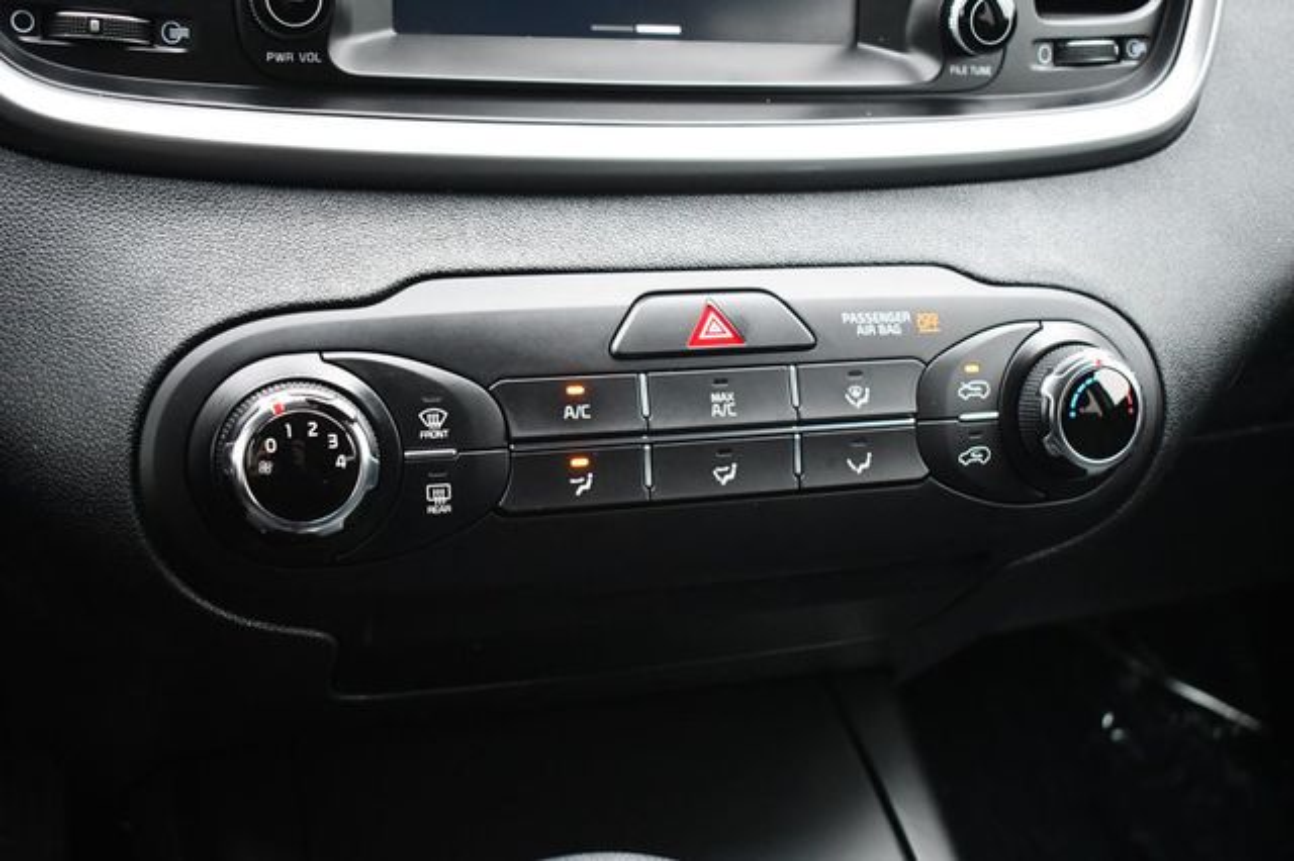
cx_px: 647
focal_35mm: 40
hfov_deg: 48.5
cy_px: 430
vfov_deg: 33.4
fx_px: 1437
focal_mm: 27
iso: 3200
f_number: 4
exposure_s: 1/125
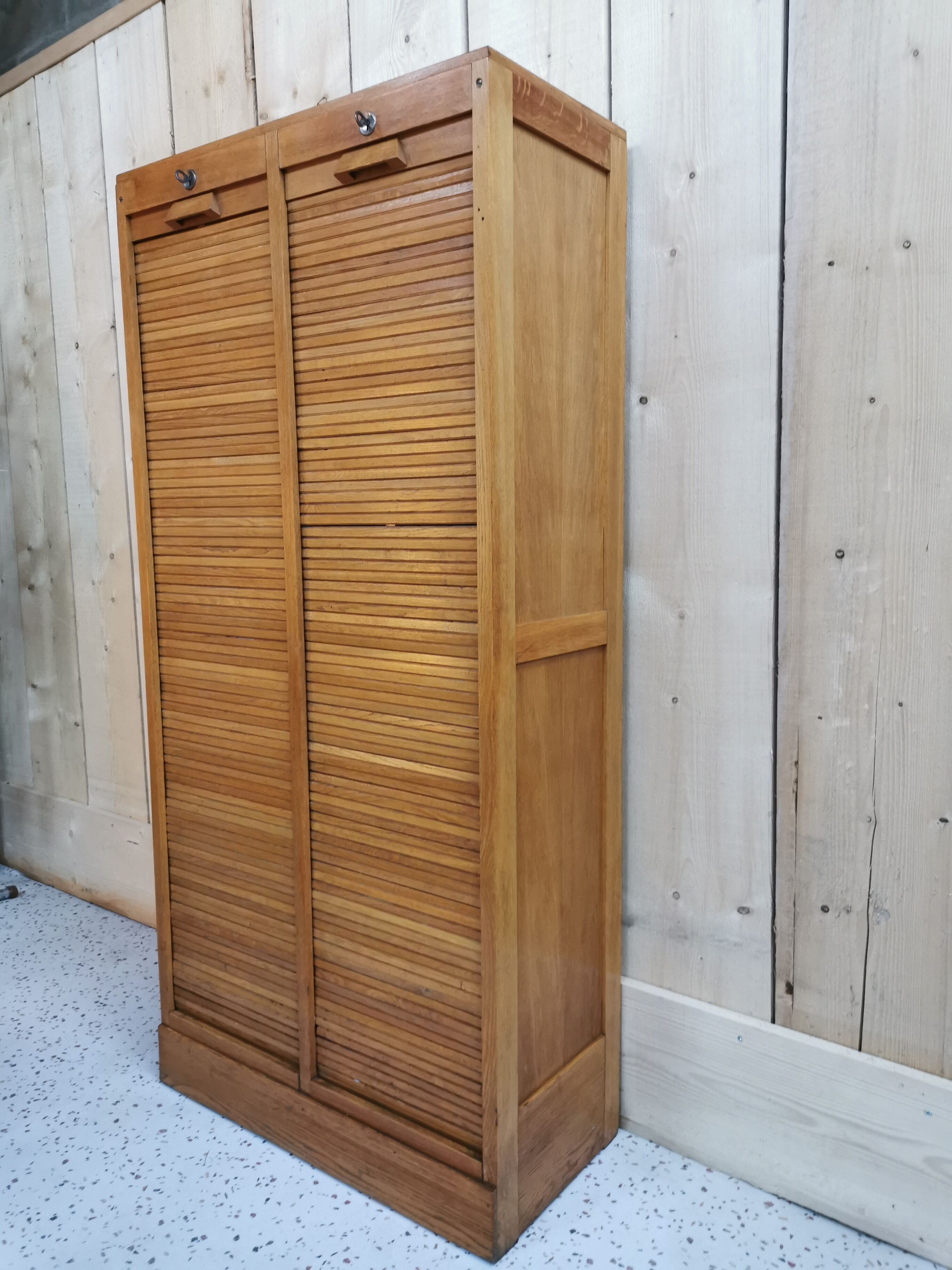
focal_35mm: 27
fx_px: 990
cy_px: 635
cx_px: 476
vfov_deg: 65.3
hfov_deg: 51.4
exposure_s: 1/50
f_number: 1.8
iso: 200
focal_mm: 5.58
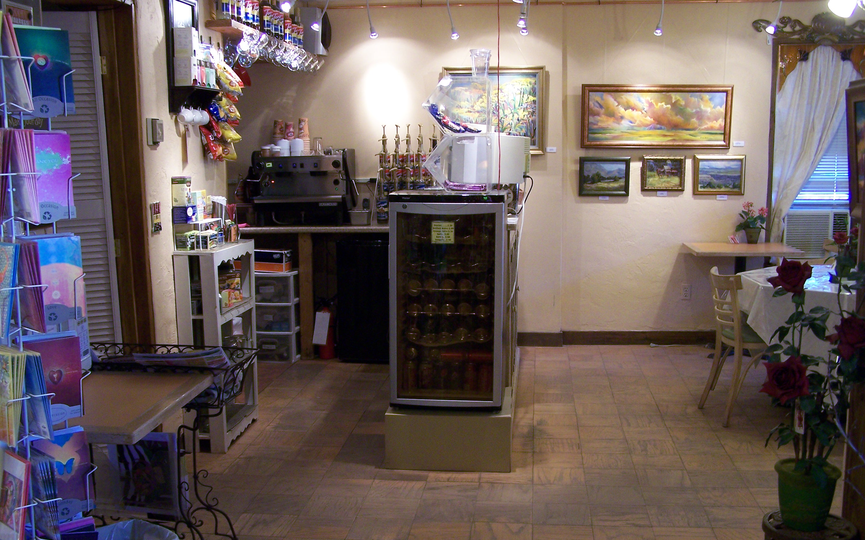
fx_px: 967
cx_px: 440
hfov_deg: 48.2
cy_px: 286
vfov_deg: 31.2
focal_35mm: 41
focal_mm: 6.3
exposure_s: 1/20
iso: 160
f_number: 2.8
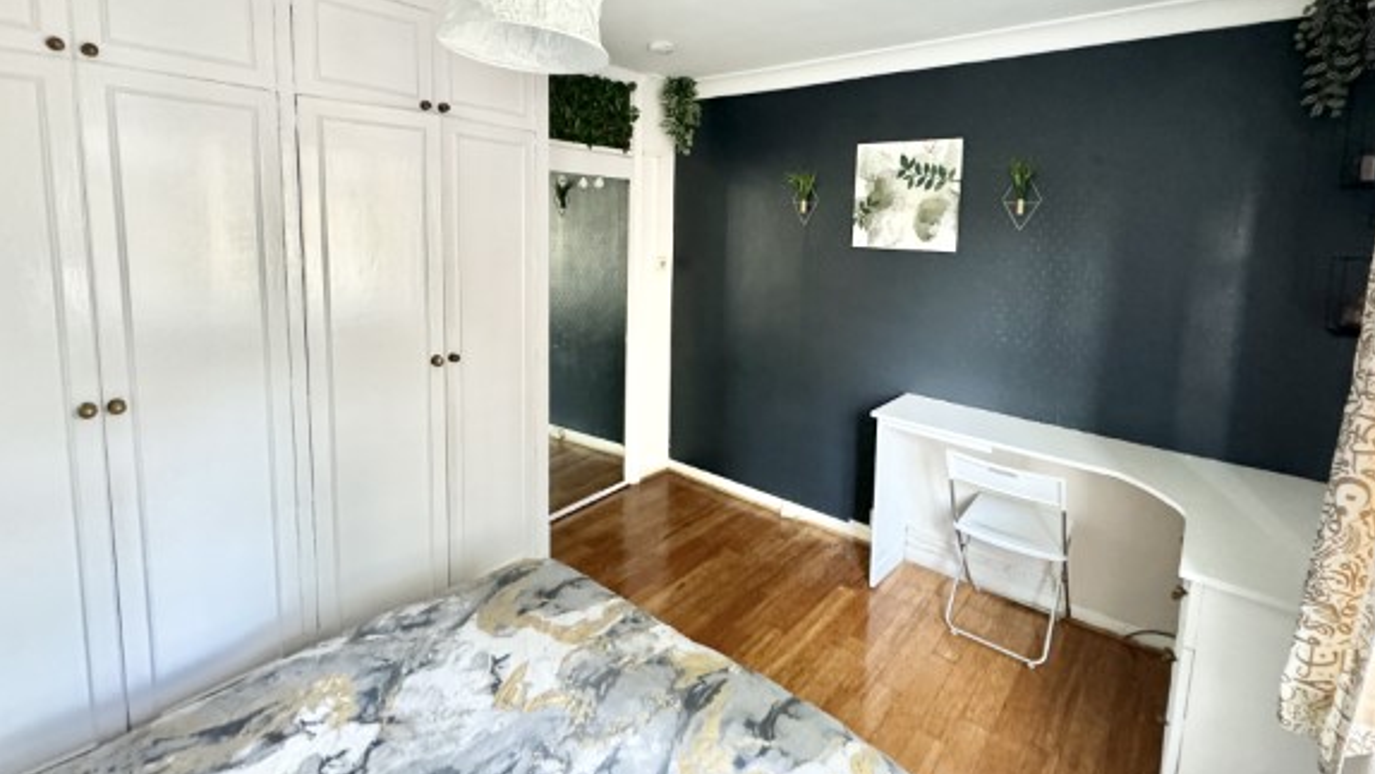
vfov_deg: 63.0
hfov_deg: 95.8
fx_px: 620
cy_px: 290
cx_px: 723
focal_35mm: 17
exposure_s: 1/60
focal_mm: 2.22
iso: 800
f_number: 2.2
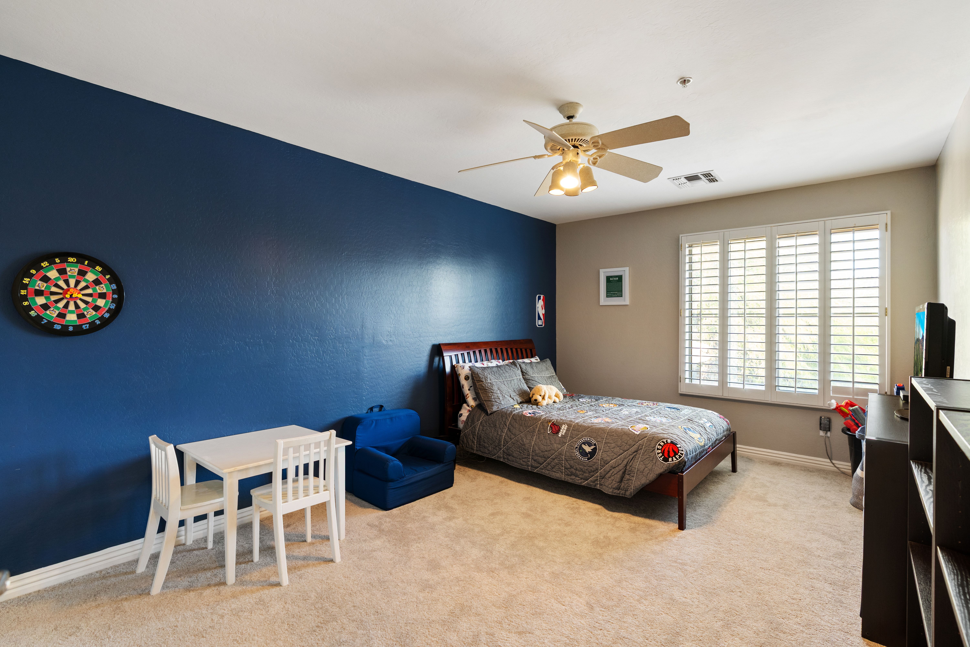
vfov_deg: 70.4
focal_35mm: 17
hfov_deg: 93.3
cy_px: 324
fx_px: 458
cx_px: 485
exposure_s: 1/40
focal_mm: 17
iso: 800
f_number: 5.6
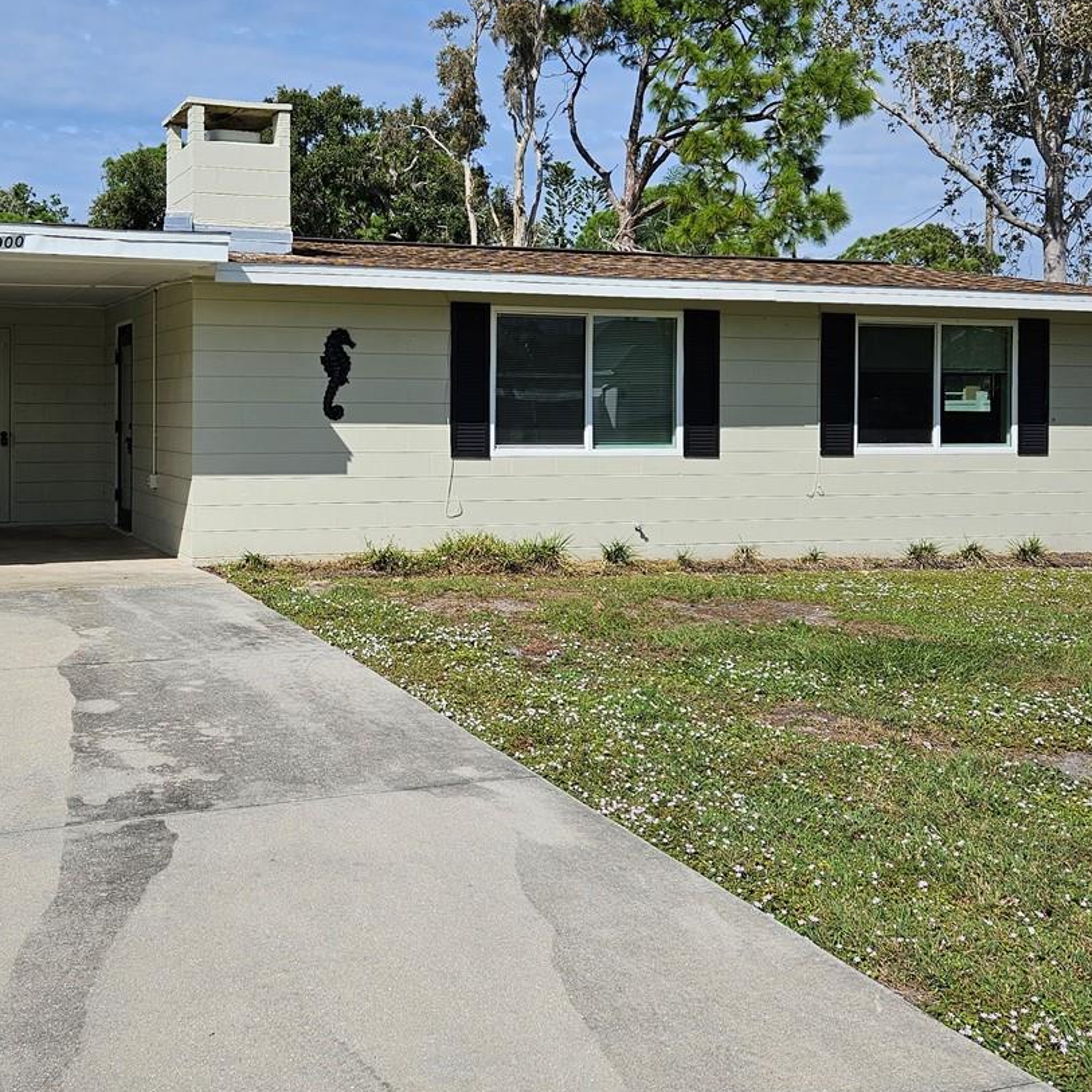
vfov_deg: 41.6
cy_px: 420
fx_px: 1428
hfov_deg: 41.2
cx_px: 343
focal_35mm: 40
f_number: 1.8
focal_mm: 5.4
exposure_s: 1/3282
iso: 25
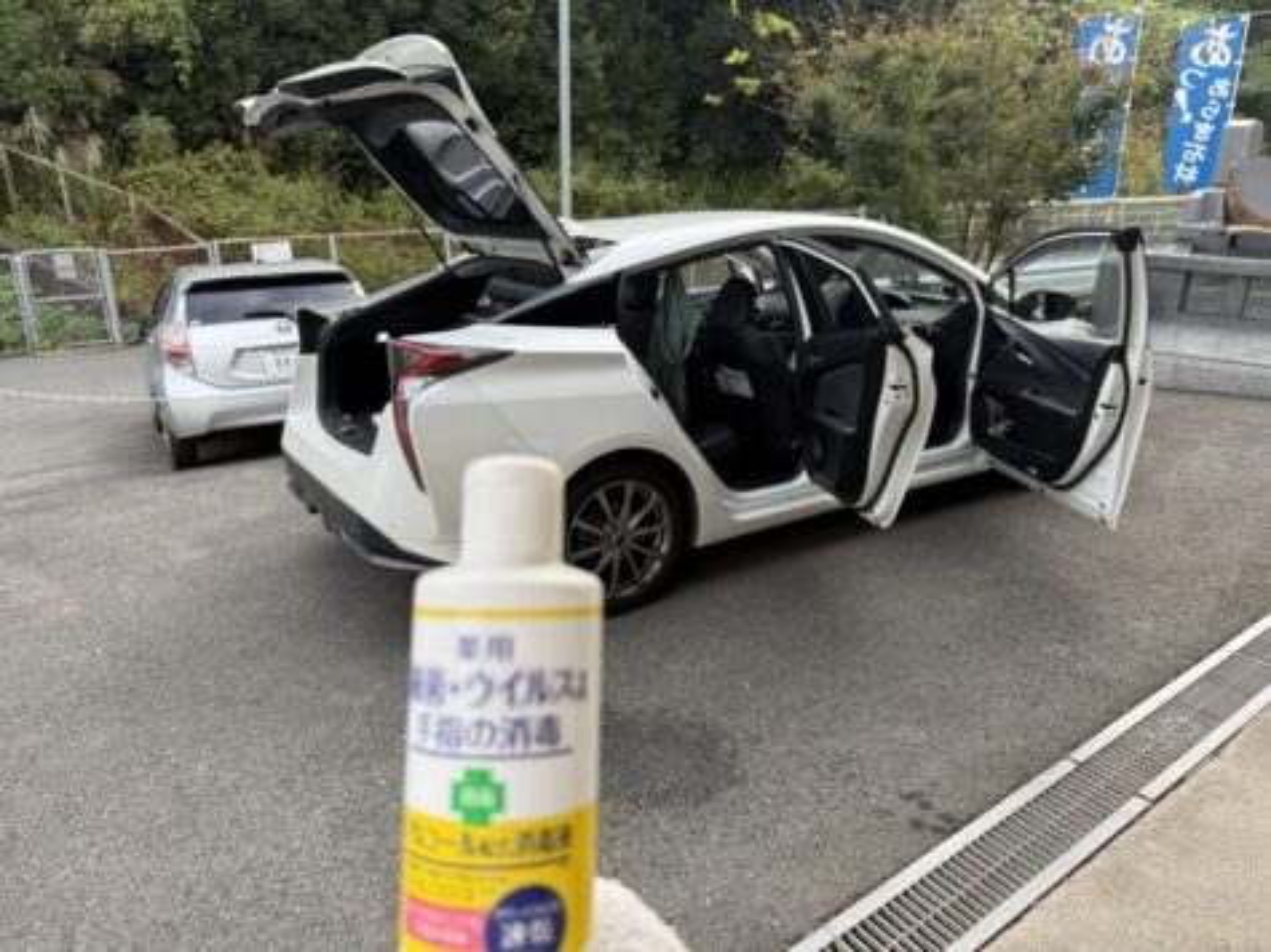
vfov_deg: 56.8
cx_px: 636
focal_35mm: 24
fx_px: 881
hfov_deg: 71.6
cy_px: 476
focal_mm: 6.76
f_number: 1.78
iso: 80
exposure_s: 1/363
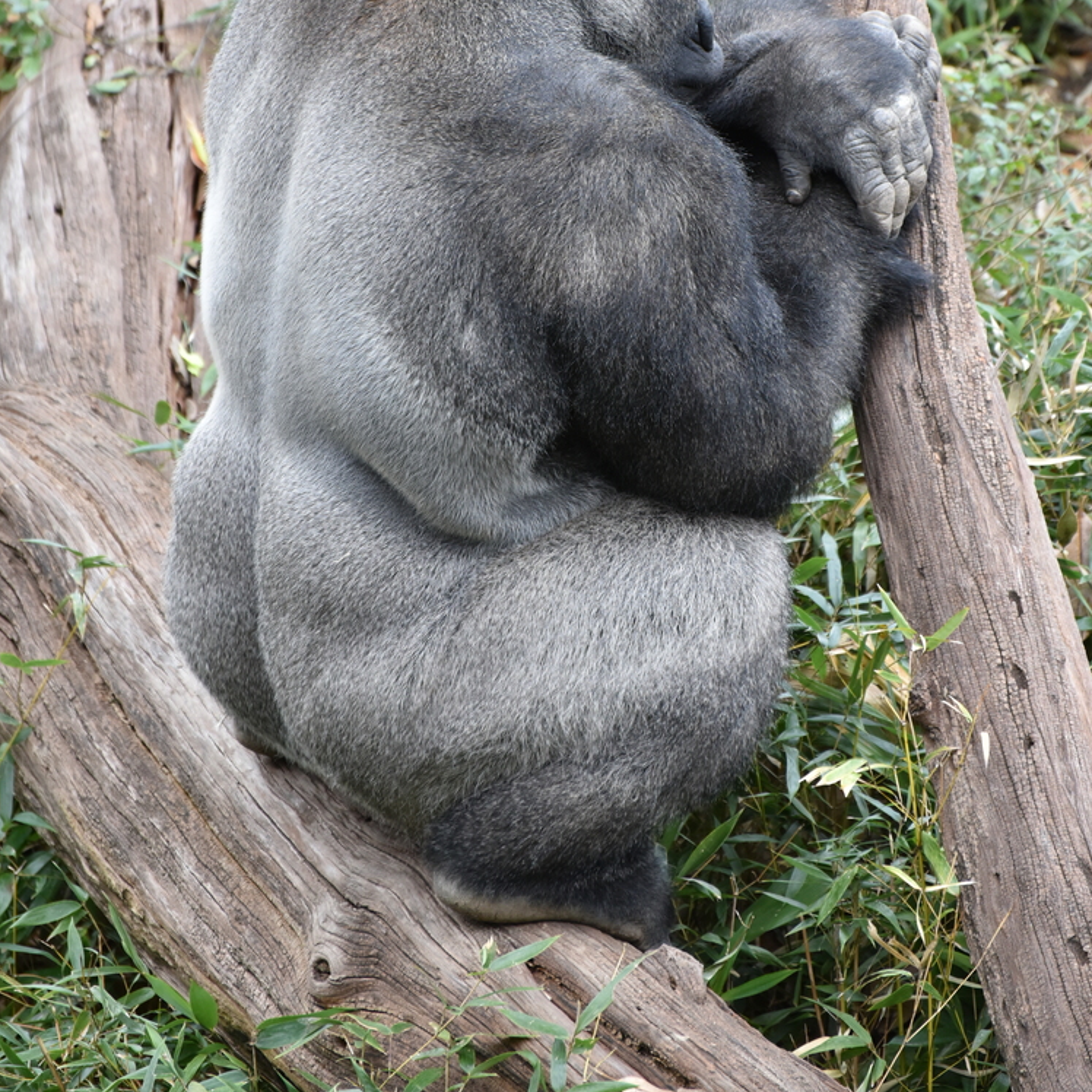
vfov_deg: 6.0
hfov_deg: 6.0
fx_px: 10386
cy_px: 326
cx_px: 618
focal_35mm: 291
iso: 1600
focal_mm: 200
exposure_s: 1/400
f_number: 5.3
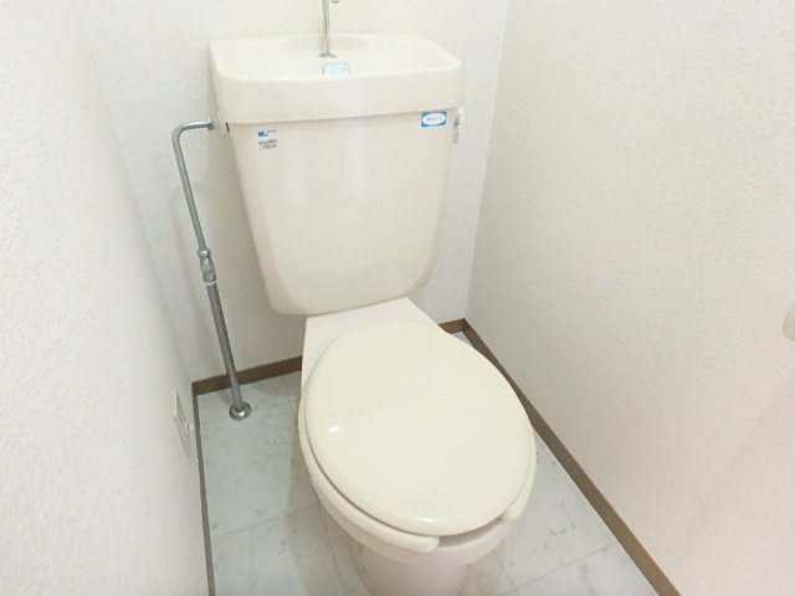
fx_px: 482
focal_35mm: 21
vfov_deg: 63.4
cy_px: 298
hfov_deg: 79.0
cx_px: 398
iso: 800
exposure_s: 1/13
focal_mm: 3.7
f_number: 3.5
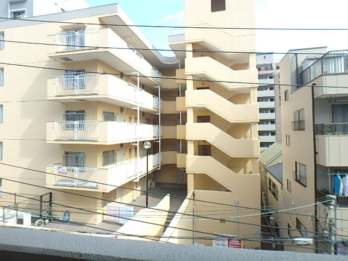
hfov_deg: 79.0
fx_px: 211
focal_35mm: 21
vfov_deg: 63.4
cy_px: 130
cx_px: 174
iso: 125
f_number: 3.5
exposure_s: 1/320
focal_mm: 3.7
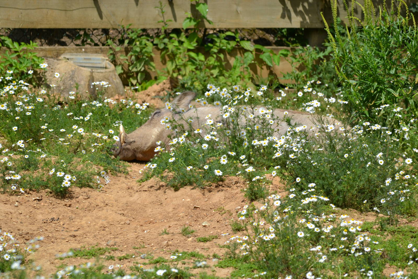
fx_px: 6096
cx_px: 209
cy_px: 140
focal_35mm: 525
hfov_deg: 3.9
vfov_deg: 2.6
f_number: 6.3
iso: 400
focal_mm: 350
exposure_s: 1/1600
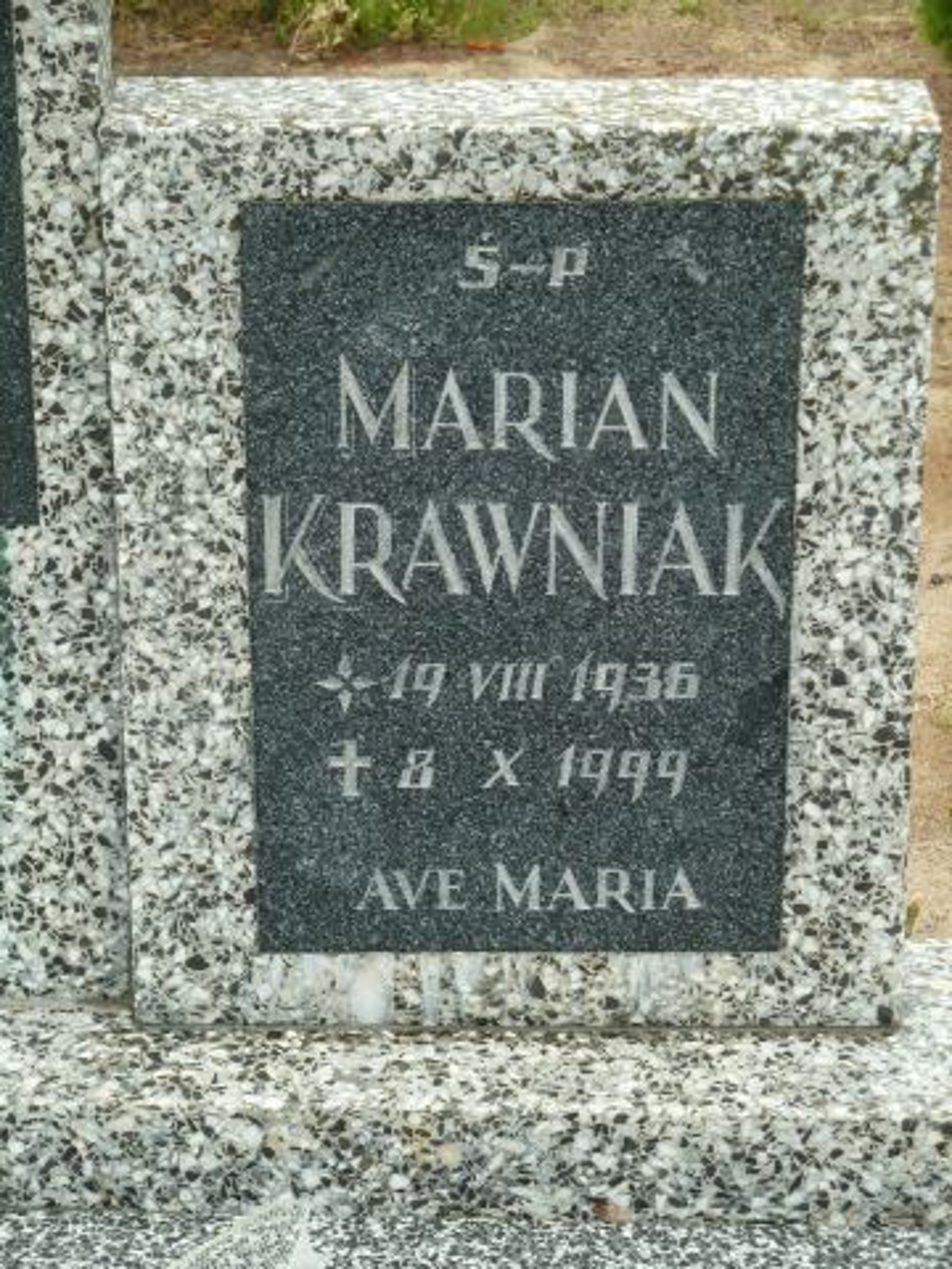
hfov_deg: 13.3
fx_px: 4070
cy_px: 634
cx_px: 476
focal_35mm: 111
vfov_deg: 17.7
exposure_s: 1/125
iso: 160
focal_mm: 18.2
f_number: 4.4
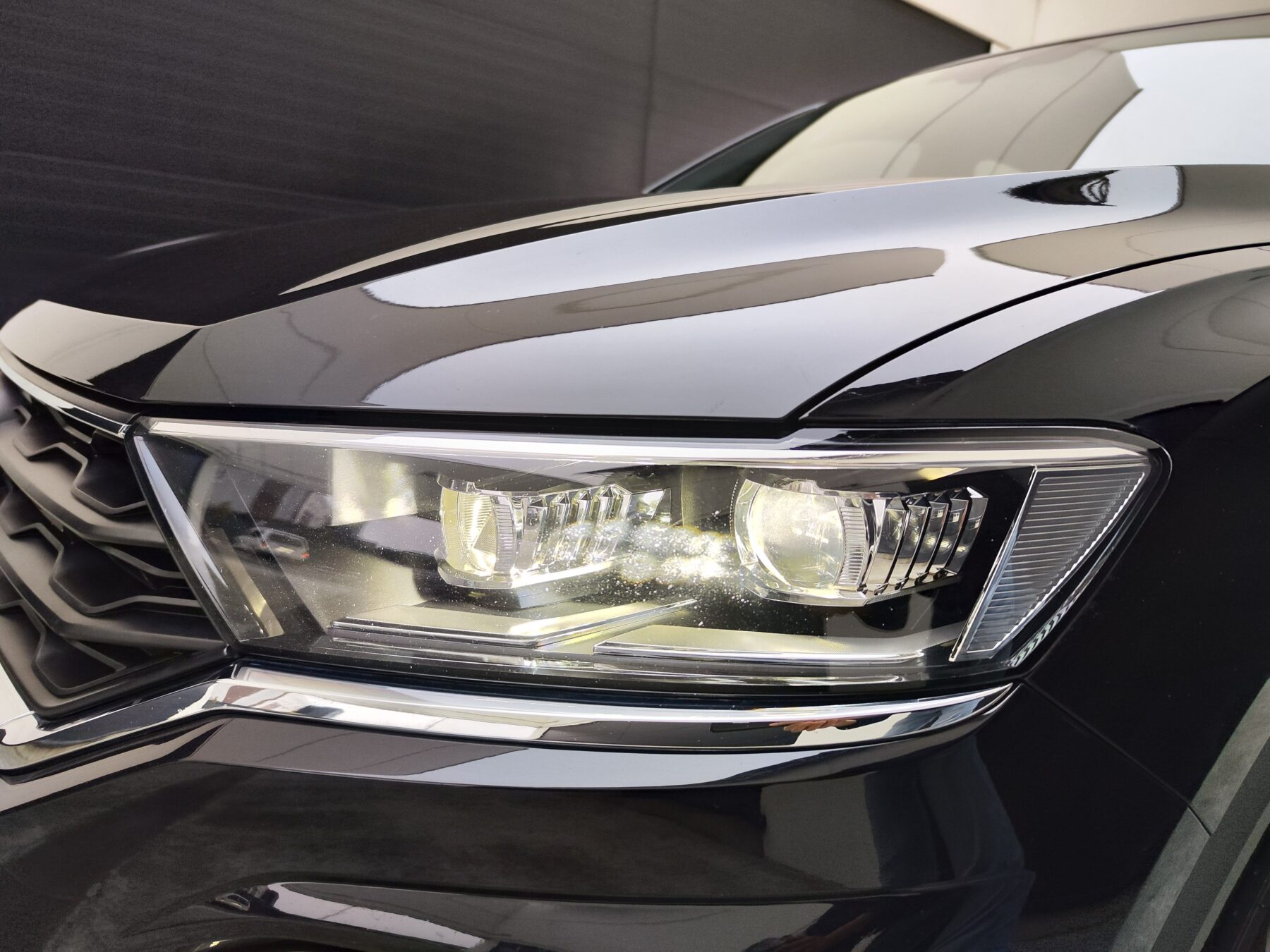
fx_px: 844
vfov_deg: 58.9
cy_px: 476
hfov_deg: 73.9
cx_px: 635
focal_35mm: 23
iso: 267
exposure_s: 1/100
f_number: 1.69
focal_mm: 7.01
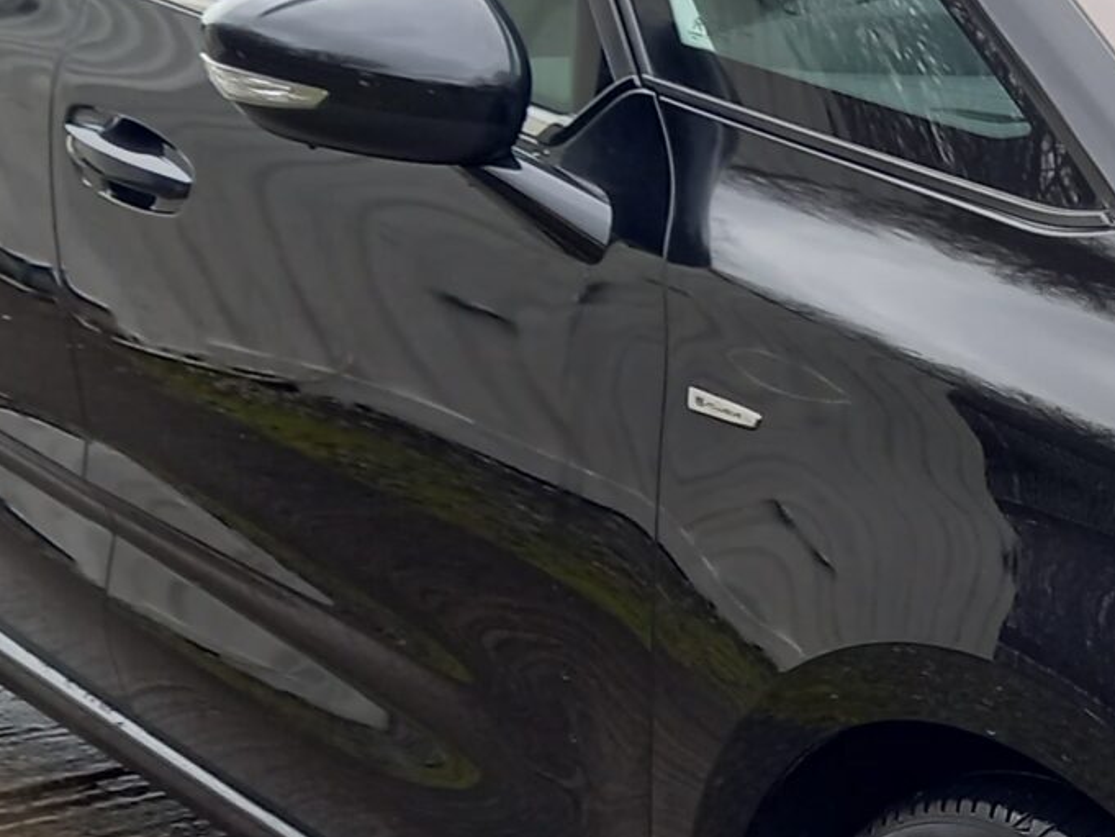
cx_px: 1297
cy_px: 613
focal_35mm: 94
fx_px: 3028
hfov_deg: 19.7
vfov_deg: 15.7
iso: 40
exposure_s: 1/60
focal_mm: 4.6
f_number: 2
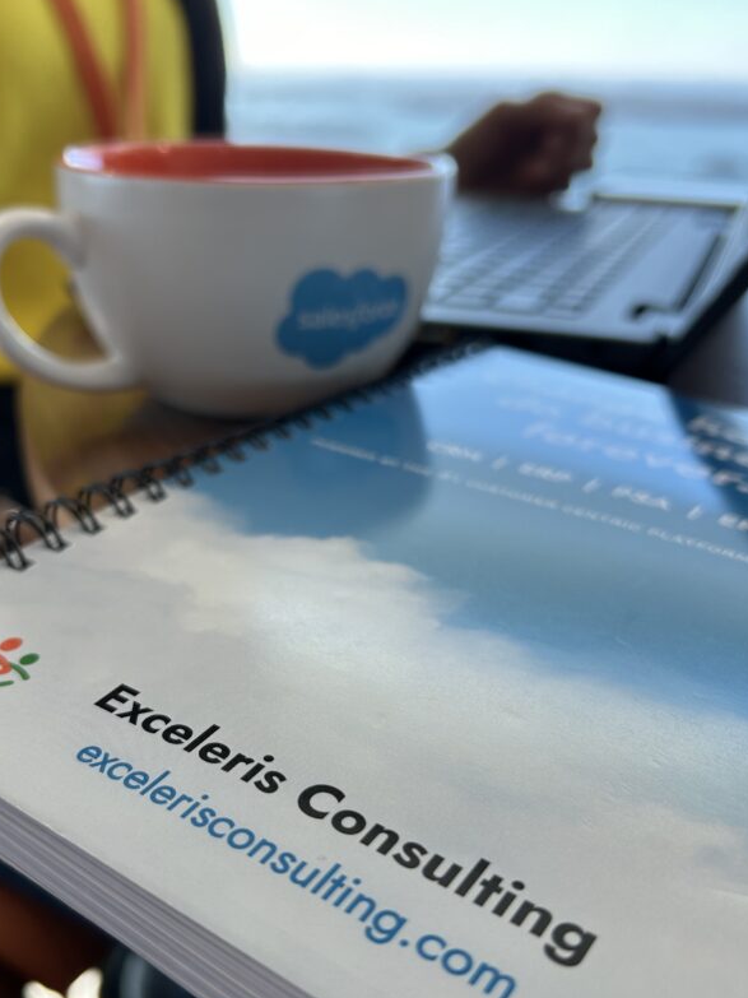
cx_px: 306
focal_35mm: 34
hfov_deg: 41.6
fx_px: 980
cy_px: 561
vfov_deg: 53.8
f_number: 1.5
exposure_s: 1/336
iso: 50
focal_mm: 5.7
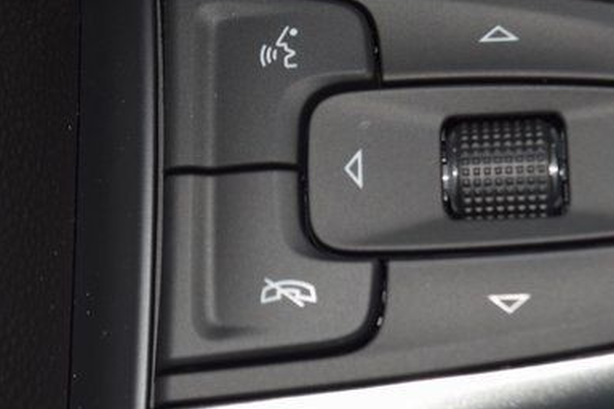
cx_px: 419
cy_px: 201
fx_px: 2047
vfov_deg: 11.4
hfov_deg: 17.0
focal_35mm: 120
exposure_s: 1/60
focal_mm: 48
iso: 100
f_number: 8
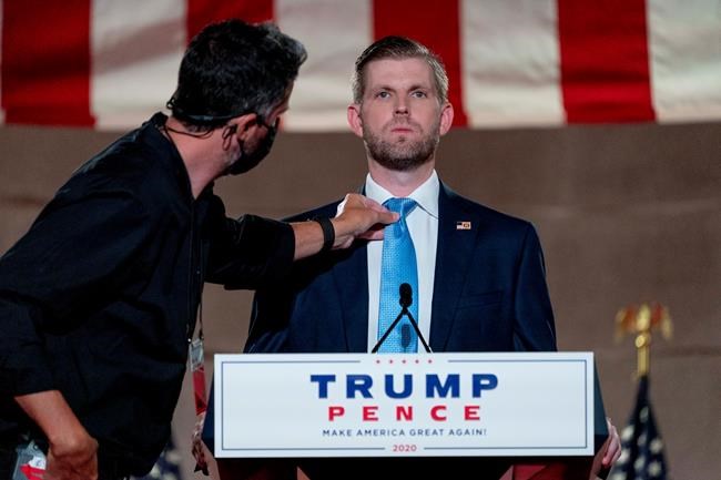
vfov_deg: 3.6
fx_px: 7588
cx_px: 360
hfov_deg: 5.4
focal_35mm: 379
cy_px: 240
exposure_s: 1/250
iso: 5000
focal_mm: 379
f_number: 5.6
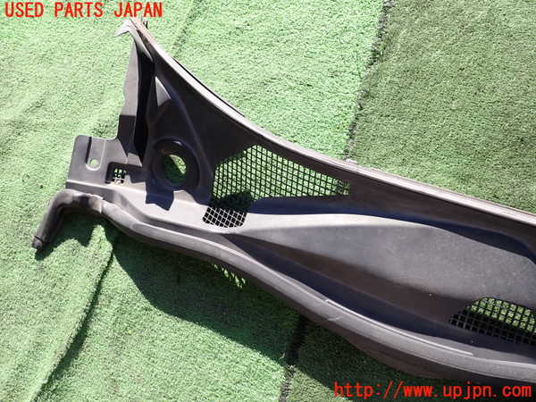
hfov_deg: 69.4
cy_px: 201
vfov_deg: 54.9
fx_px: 387
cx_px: 268
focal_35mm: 25
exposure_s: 1/400
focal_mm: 4.5
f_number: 2.8
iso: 100
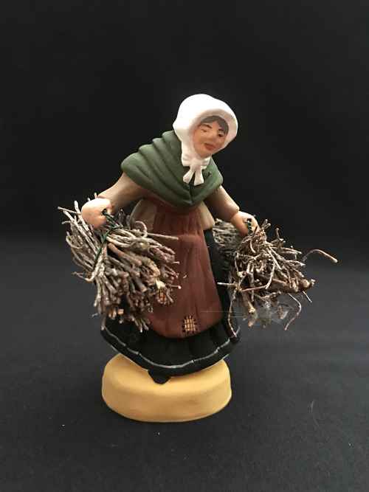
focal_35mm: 28
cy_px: 246
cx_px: 184
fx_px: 398
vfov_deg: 63.5
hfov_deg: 49.7
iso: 100
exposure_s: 1/5
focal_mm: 3.99
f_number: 1.8
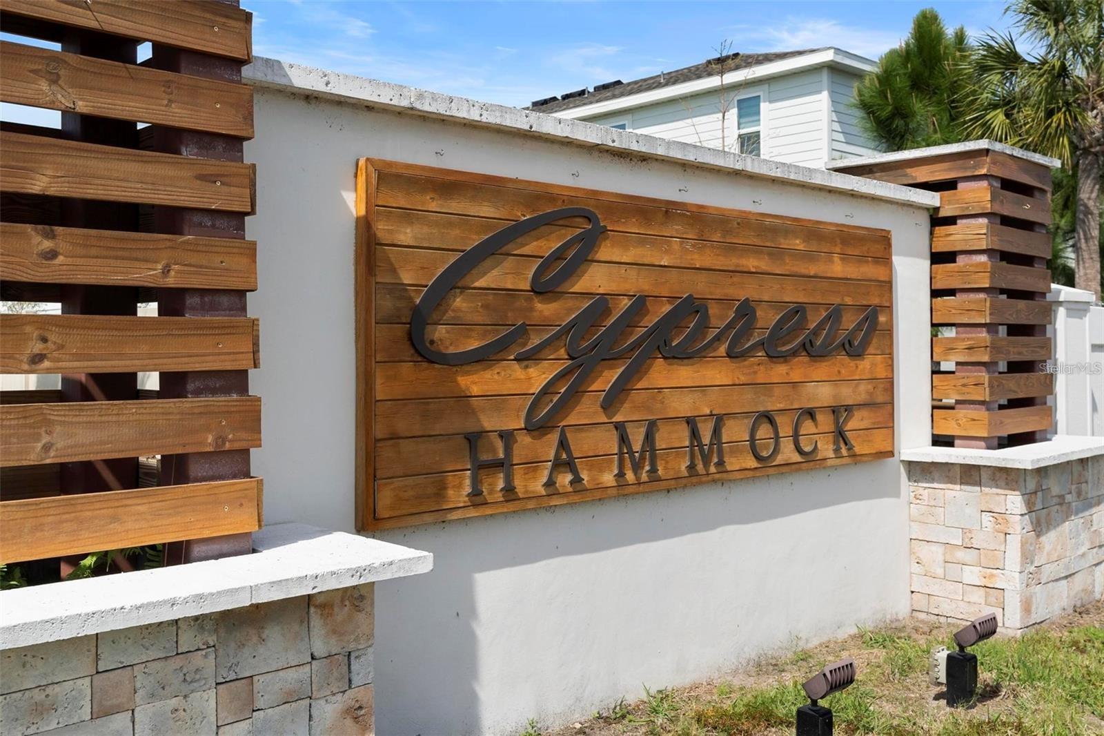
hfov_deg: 54.4
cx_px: 552
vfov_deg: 37.8
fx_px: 1073
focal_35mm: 35
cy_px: 368
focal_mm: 35
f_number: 8
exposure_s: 1/2000
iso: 800
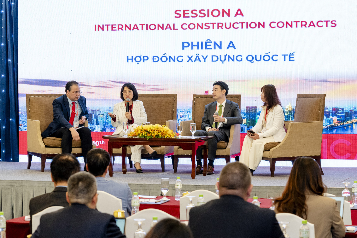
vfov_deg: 11.1
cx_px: 178
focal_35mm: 123
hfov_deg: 16.7
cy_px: 119
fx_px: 1220
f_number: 5
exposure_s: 1/100
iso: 1600
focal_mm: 82
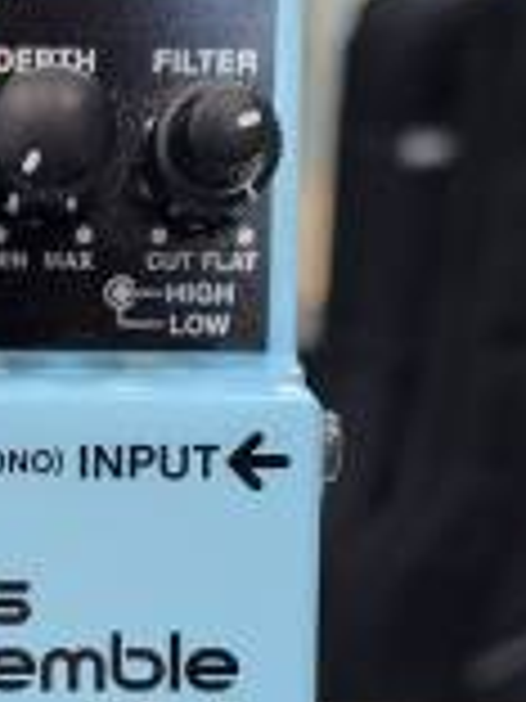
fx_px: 1195
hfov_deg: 23.5
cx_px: -36
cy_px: 554
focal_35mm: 59
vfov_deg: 31.9
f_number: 1.8
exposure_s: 1/120
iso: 100
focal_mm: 6.4
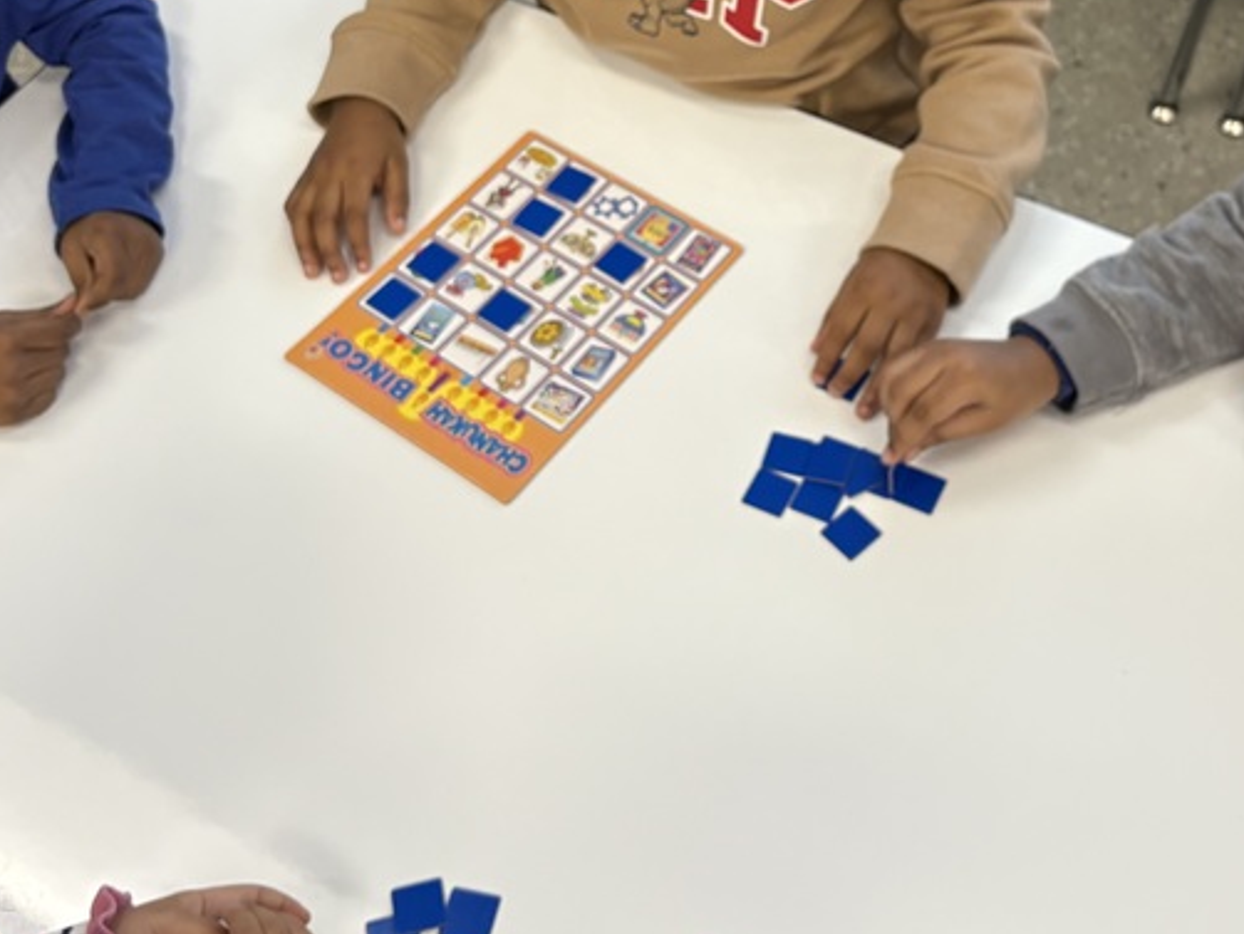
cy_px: 161
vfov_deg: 26.9
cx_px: 753
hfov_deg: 36.0
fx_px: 1906
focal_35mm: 53
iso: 200
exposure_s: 1/60
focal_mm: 5.96
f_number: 1.6
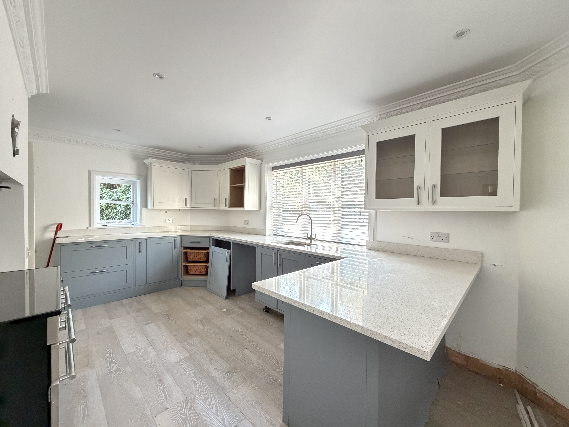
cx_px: 284
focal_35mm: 14
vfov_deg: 85.7
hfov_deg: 102.1
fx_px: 230
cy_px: 214
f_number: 2.2
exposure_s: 1/60
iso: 1000
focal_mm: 2.22
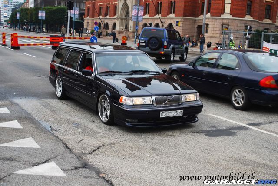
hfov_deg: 41.1
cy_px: 93
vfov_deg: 28.1
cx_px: 139
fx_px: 371
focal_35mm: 48
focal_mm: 32
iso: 125
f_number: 5.6
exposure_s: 1/125
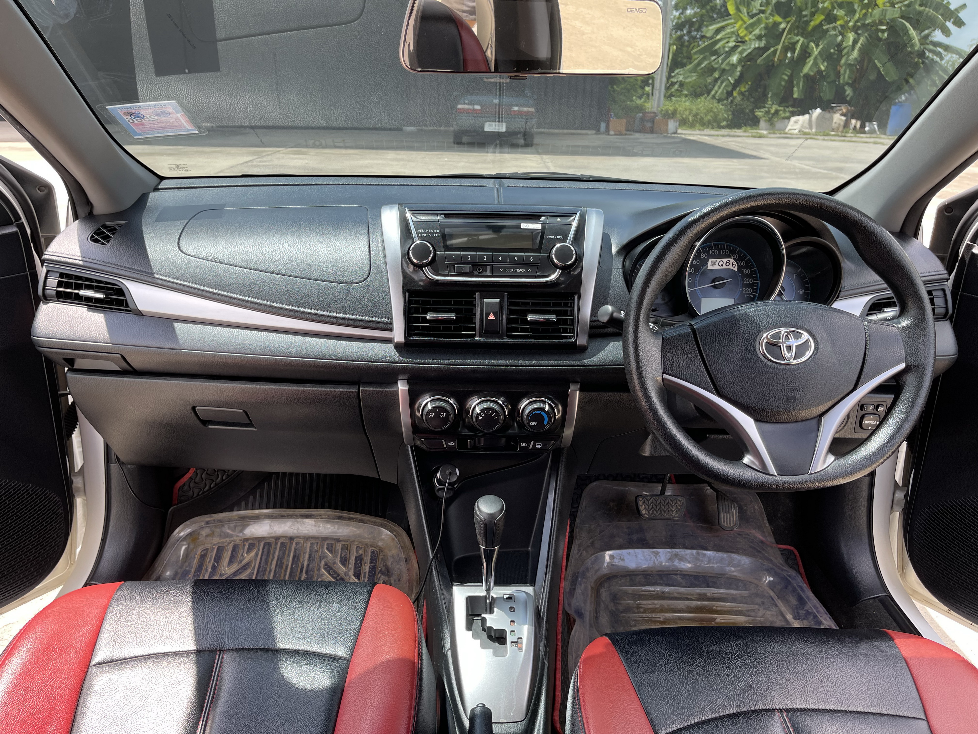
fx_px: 735
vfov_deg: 53.1
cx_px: 489
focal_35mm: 26
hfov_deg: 67.3
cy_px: 367
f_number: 1.6
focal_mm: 5.1
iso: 32
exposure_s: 1/366
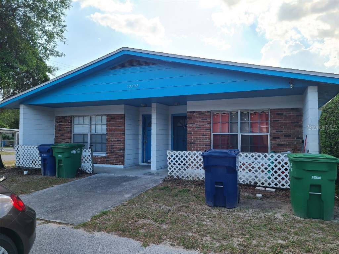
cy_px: 127
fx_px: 255
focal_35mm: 26
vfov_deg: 53.1
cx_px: 170
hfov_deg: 67.3
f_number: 1.8
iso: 40
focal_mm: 5.4
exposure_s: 1/604
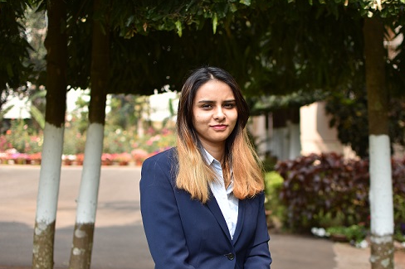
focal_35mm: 61
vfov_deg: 22.4
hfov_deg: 33.1
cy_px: 152
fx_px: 681
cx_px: 227
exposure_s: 1/1250
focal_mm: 35
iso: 100
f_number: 2.2
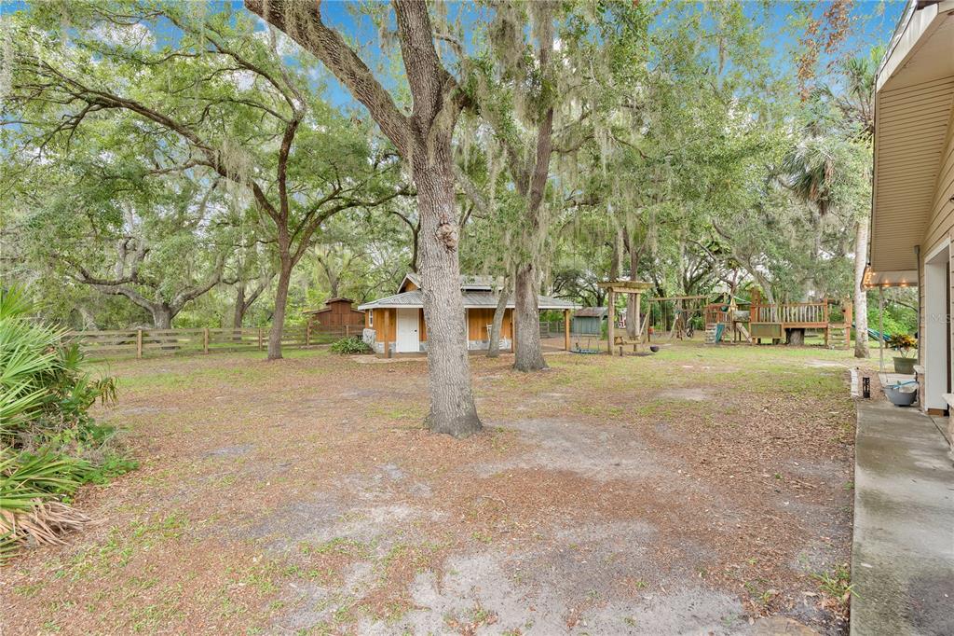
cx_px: 477
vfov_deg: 73.7
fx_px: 424
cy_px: 318
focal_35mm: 16
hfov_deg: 96.8
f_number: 8
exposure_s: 1/30
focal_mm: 16
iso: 250
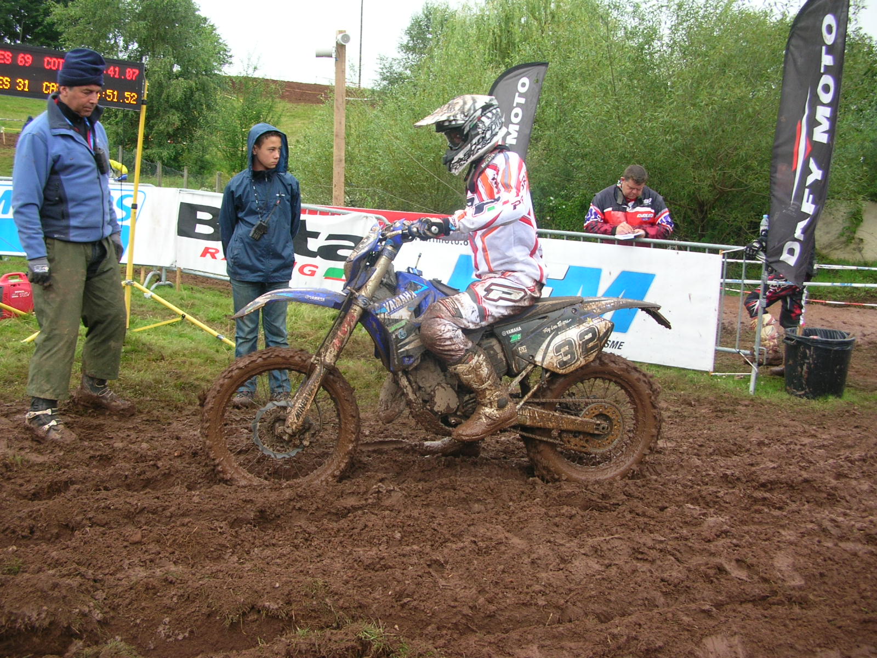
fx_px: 887
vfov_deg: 40.7
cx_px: 438
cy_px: 329
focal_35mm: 35
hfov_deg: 52.6
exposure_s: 1/118
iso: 50
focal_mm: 5.8
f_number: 2.8
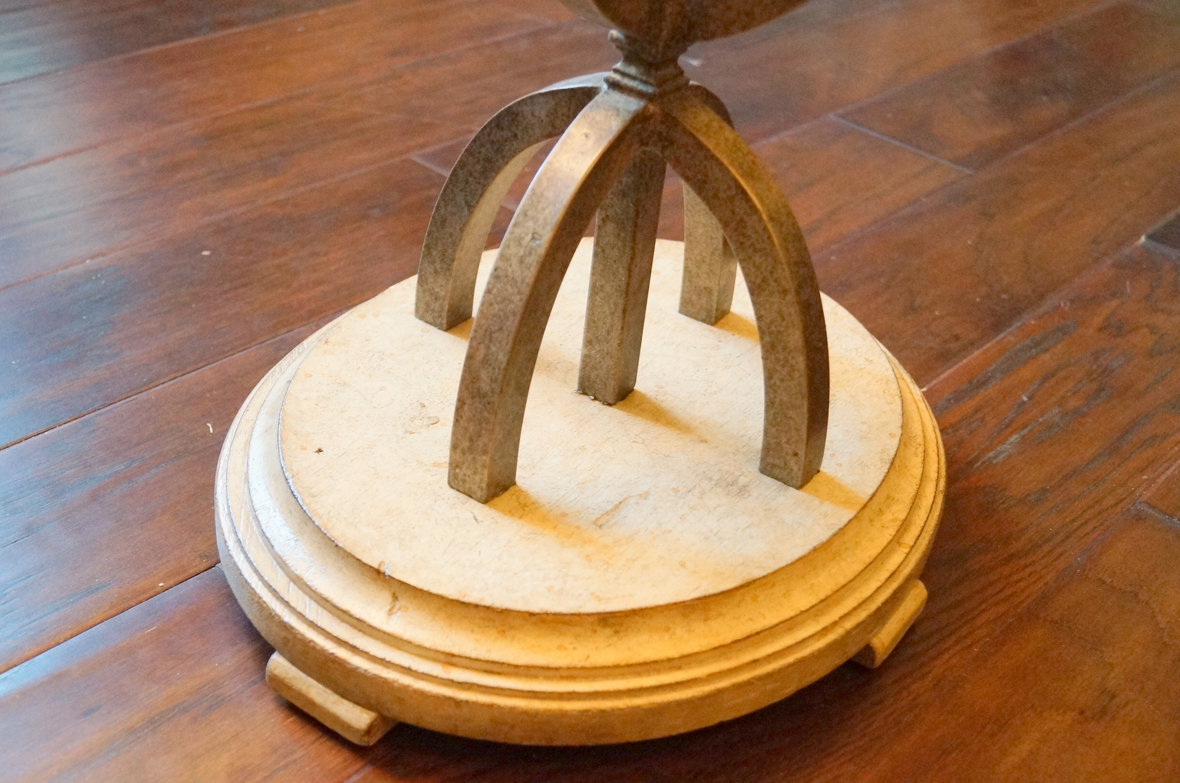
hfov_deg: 46.5
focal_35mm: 42
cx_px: 590
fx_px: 1374
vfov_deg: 31.8
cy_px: 392
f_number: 4.5
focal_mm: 28
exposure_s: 1/60
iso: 3200
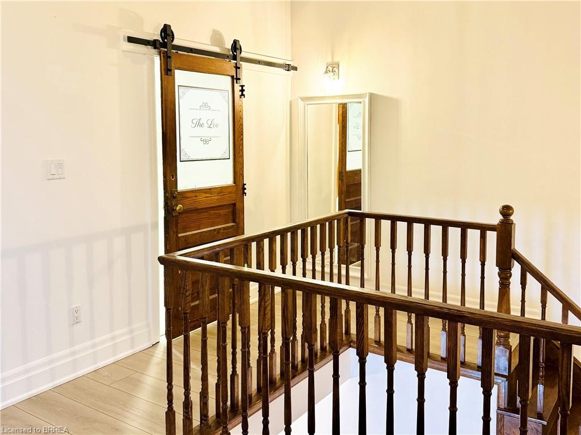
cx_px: 290
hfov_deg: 71.6
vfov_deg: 56.8
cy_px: 218
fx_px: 403
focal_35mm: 24
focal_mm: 6.76
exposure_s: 1/60
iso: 250
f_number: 1.78
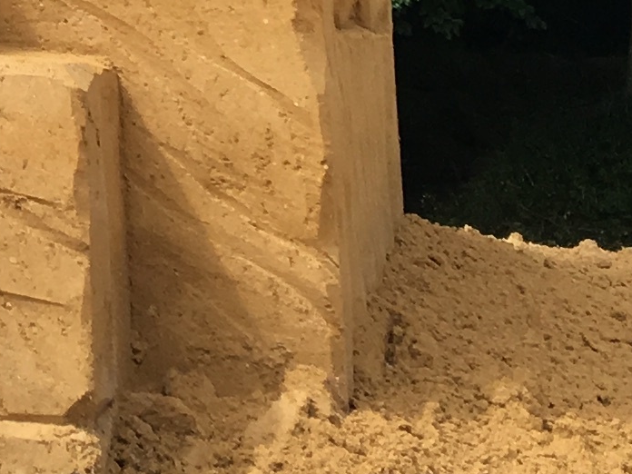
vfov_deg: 8.3
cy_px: -525
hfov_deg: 10.9
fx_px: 3067
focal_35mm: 168
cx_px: -544
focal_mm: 4.15
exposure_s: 1/1068
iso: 25
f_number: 2.2
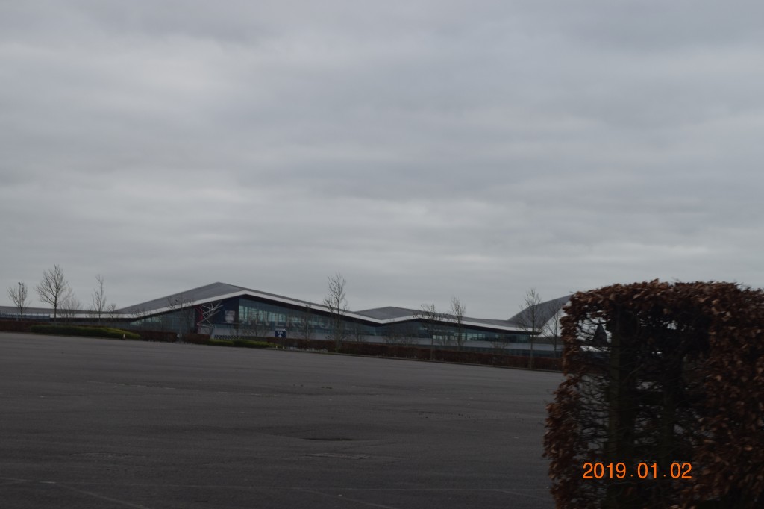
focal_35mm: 82
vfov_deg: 16.5
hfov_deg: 24.6
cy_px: 254
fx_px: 1750
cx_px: 382
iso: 360
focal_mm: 55
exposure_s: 1/250
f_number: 8
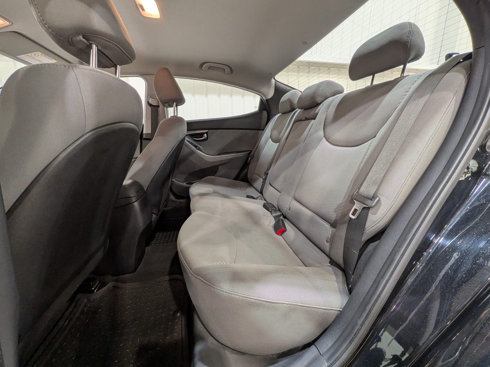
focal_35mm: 14
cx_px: 245
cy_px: 184
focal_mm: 1.83
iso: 93
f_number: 2.2
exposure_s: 1/33.3
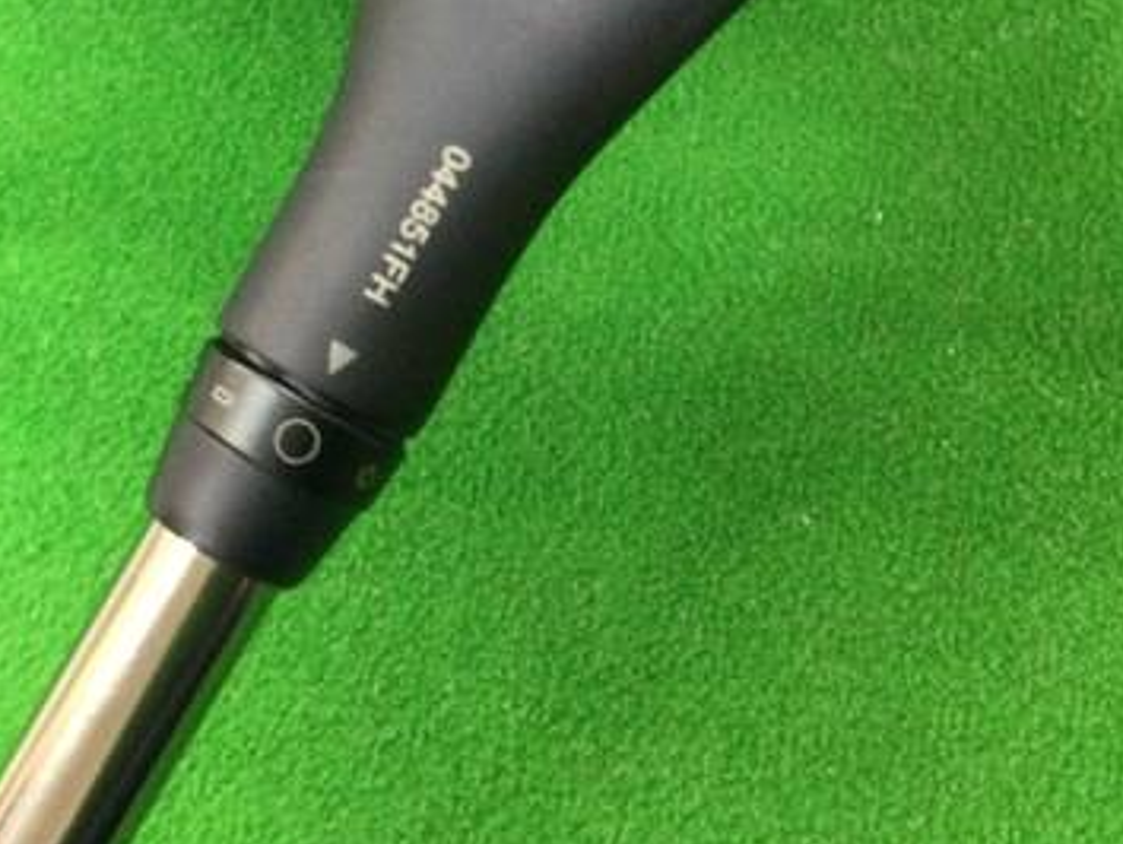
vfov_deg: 25.8
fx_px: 1818
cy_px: 222
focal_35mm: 56
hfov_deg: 34.2
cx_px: 425
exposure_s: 1/24
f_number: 2.4
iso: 200
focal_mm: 3.3
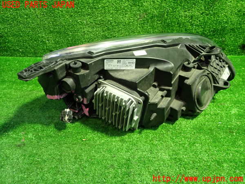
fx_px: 212
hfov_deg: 60.0
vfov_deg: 46.8
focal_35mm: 30
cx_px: 122
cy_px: 92
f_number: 2.3
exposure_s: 1/30
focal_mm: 5.4
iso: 500
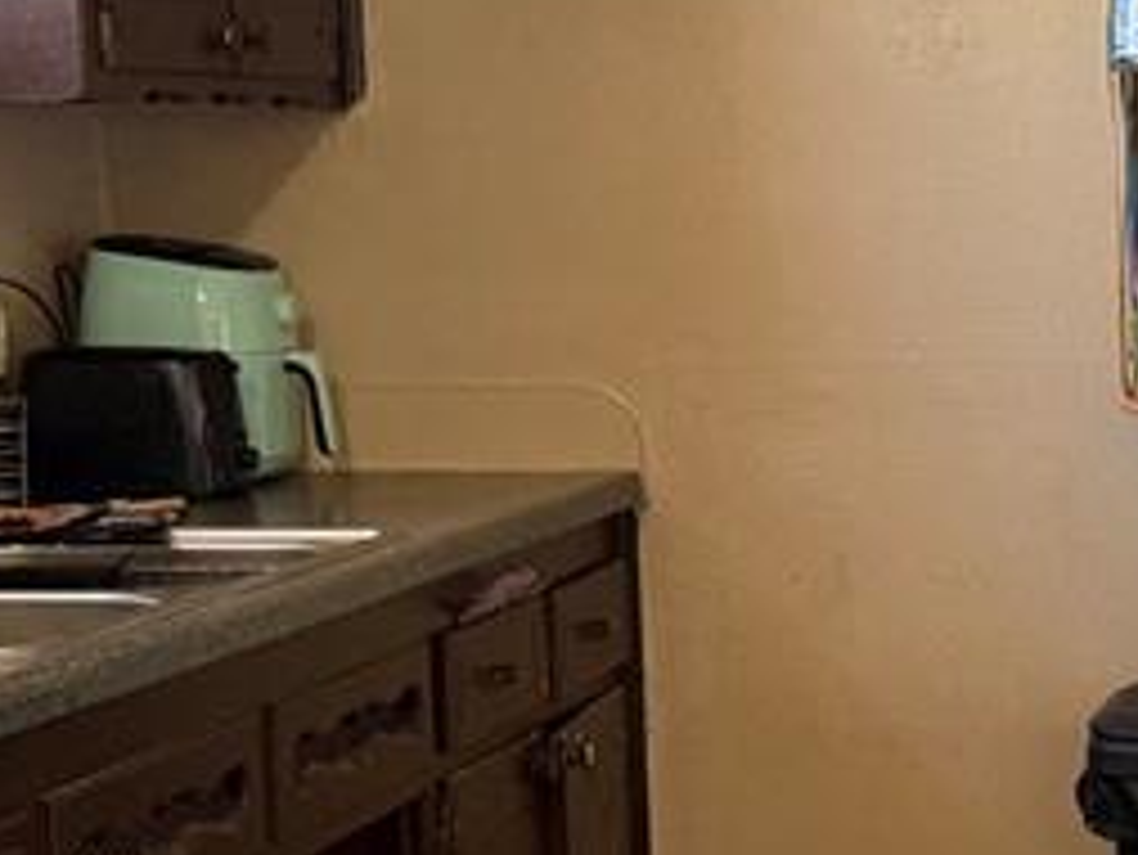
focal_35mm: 97
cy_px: 590
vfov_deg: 15.2
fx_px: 3190
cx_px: 1466
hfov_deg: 18.8
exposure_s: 1/60
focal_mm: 6.76
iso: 320
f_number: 1.78
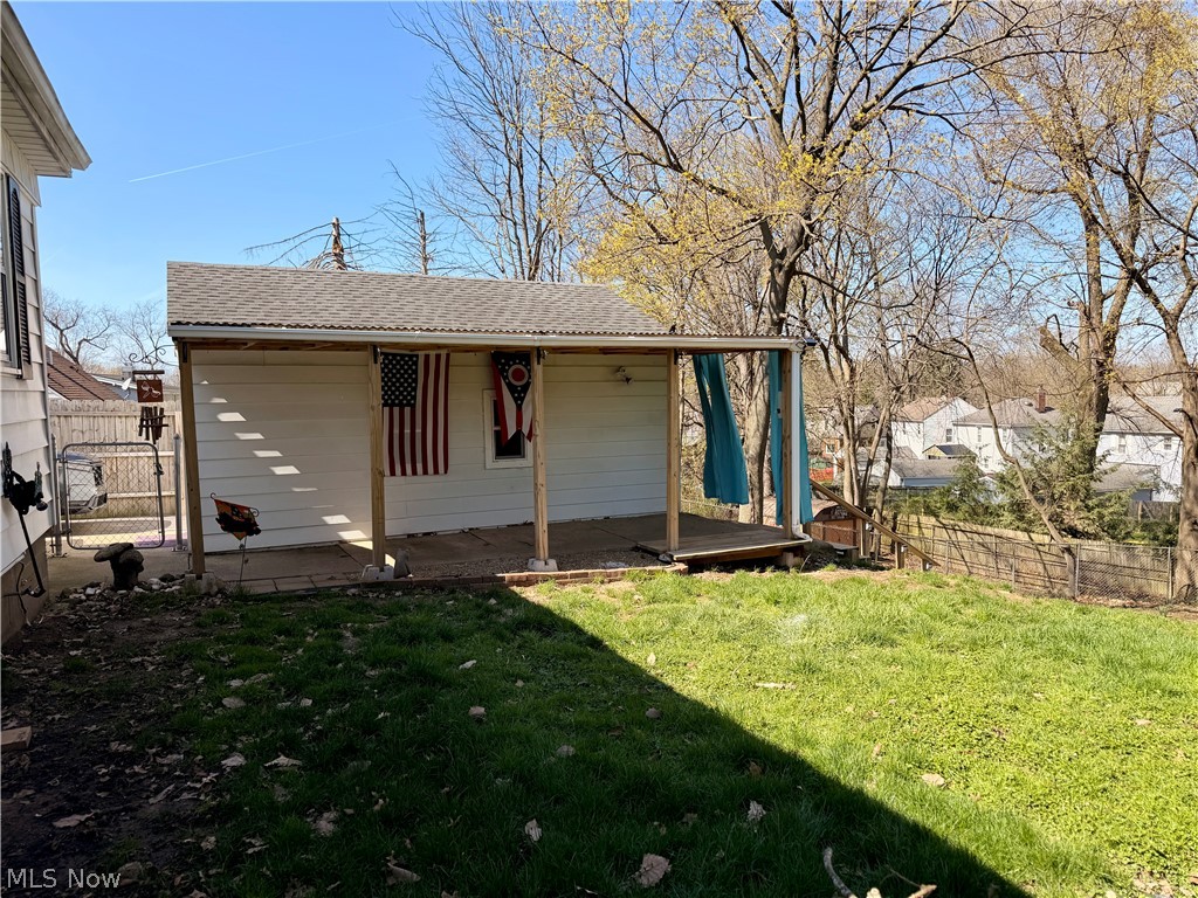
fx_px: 831
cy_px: 449
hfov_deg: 71.6
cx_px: 599
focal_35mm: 24
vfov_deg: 56.8
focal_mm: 6.76
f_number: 1.78
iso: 80
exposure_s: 1/2169
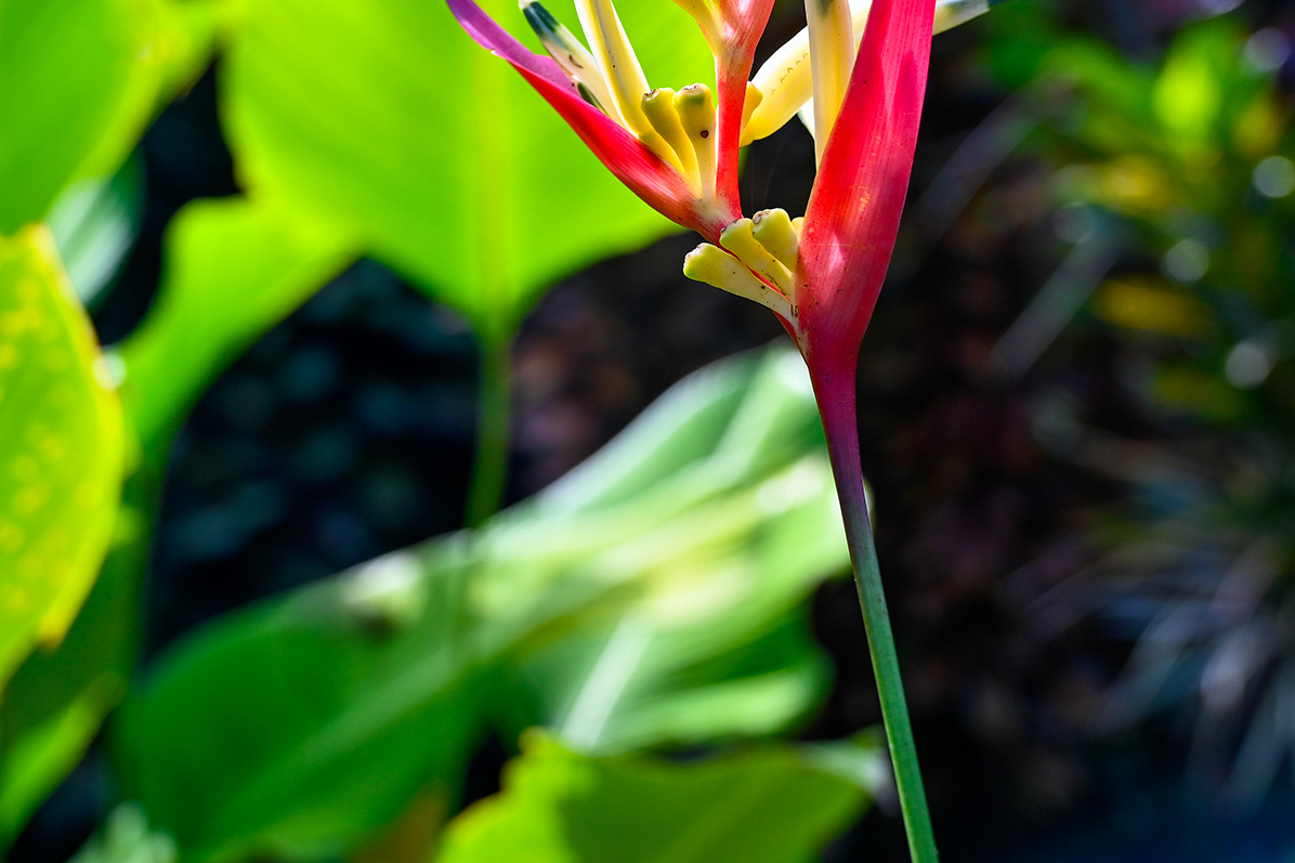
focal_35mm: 61
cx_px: 489
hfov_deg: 32.7
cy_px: 174
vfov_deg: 22.0
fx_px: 2194
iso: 180
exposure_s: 1/250
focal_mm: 38
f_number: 5.6
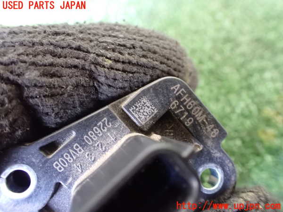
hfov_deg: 60.0
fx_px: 245
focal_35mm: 30
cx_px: 142
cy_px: 106
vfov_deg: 46.8
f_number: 2.3
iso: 1600
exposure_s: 1/30
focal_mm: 5.4
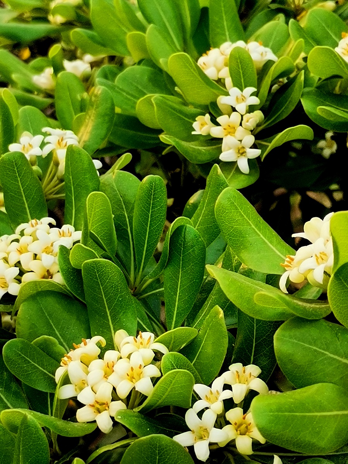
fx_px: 1153
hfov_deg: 17.2
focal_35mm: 86
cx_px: 174
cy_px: 232
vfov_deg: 22.8
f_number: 1.8
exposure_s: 1/601
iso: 50
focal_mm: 4.75
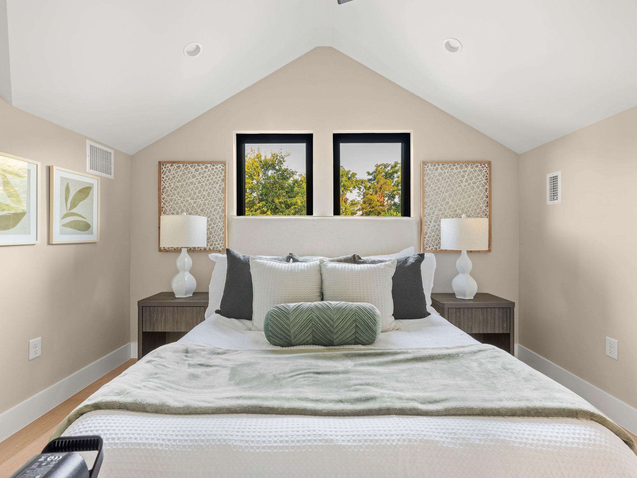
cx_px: 318
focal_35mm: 16
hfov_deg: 94.5
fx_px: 294
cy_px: 239
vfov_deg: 78.1
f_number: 13
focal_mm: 20
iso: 400
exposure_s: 5
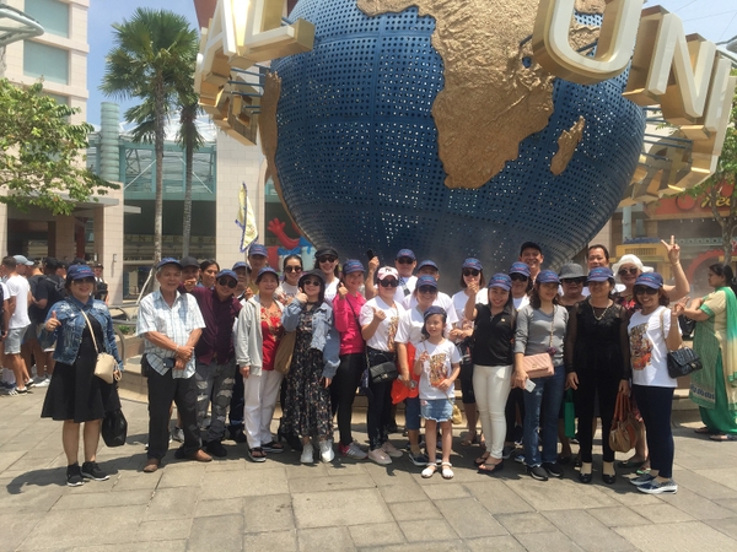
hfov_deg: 61.7
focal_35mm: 29
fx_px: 617
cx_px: 368
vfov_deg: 48.2
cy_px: 276
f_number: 2.2
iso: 32
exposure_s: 1/1799
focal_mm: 4.15
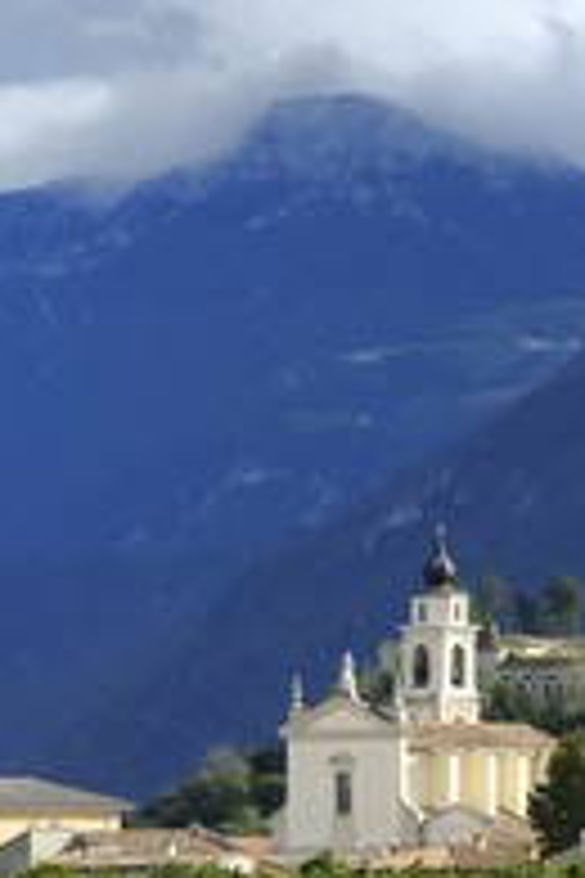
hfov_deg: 3.4
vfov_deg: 5.2
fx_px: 9725
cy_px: 414
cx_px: 720
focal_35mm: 399
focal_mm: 185
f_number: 10
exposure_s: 1/500
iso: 400
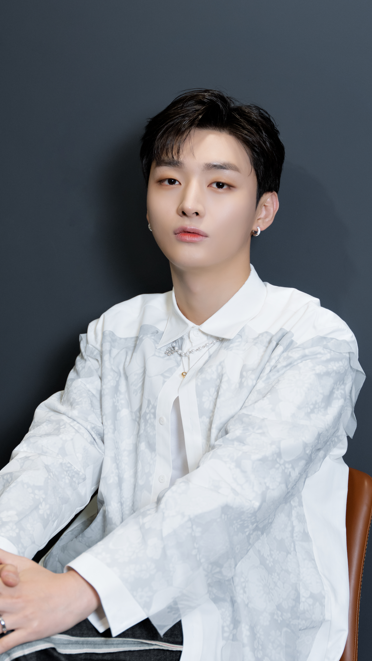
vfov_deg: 25.3
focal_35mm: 84
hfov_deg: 14.4
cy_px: 324
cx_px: 174
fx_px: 1473
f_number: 2.8
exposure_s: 1/160
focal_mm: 51.9
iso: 1000
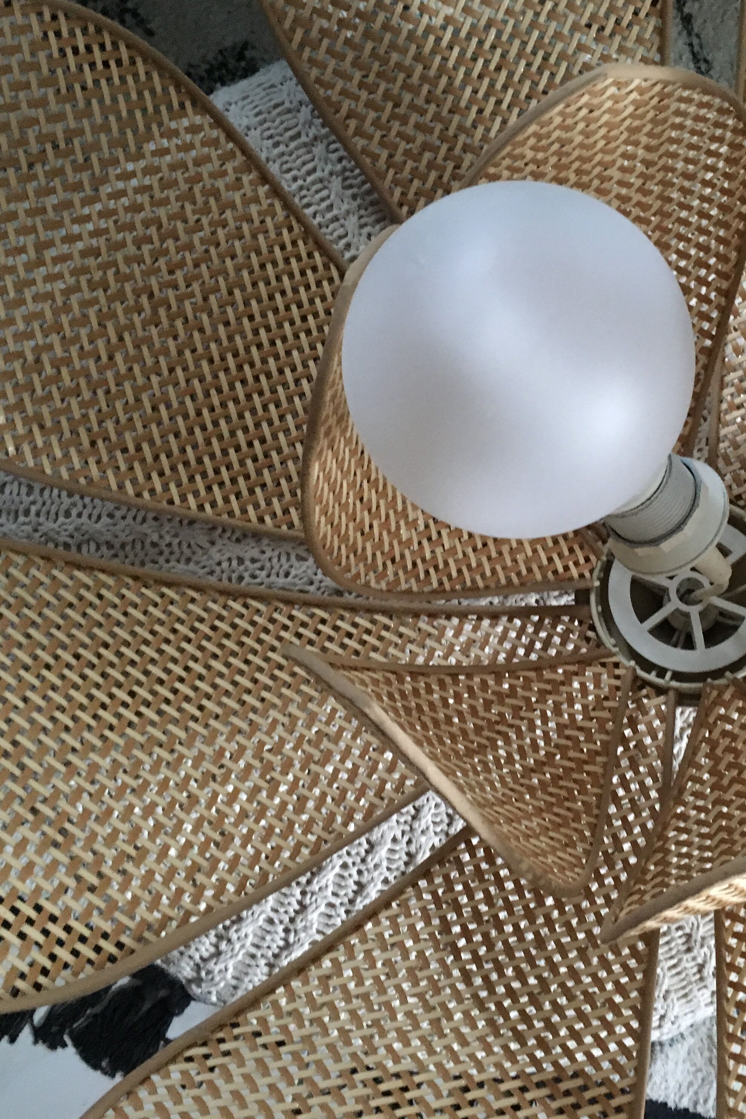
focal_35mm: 41
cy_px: 552
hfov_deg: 32.2
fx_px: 1274
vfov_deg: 47.4
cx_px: 537
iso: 400
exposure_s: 1/17
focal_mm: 4.15
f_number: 2.2
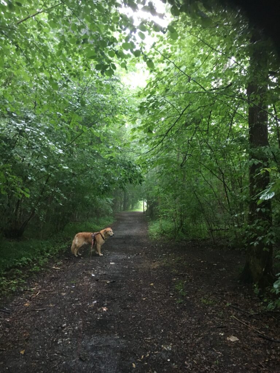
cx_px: 140
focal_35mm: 29
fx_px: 313
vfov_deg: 61.7
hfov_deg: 48.2
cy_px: 186
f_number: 2.2
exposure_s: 1/33
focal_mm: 4.15
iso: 200
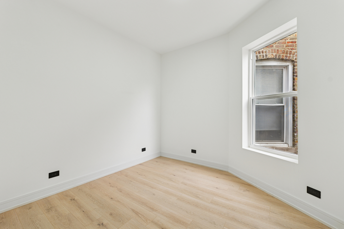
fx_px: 134
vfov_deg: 81.2
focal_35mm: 14
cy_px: 114
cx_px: 172
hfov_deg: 104.3
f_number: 9
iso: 400
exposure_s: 1/50
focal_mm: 14
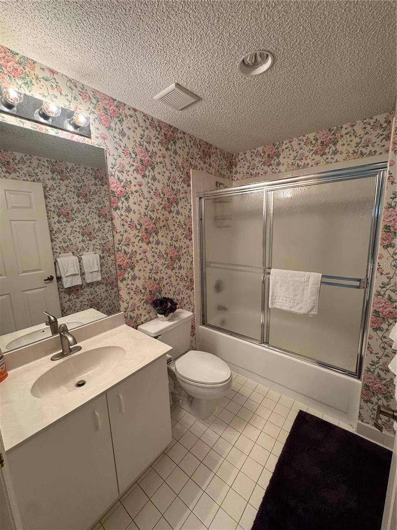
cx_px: 198
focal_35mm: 14
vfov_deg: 102.1
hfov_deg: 85.7
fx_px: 214
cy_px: 265
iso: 320
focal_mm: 2.22
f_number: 2.2
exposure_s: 1/120
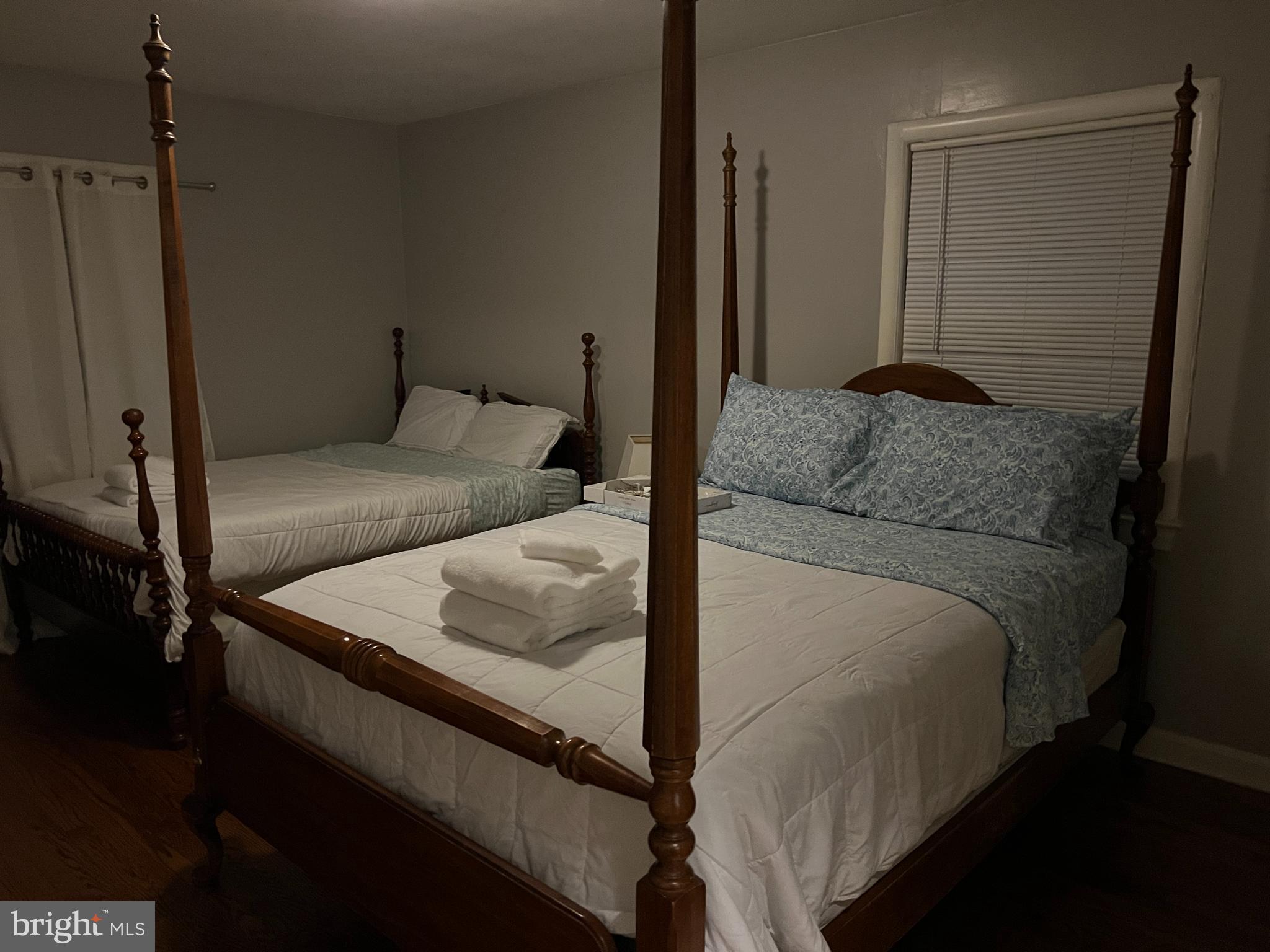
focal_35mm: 26
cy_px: 476
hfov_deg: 67.3
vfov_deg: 53.1
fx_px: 954
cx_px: 635
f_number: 1.5
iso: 800
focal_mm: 5.7
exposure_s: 1/30
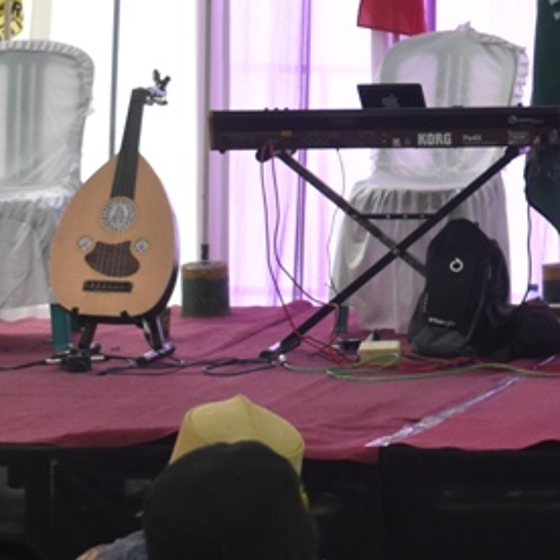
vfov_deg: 9.6
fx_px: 3294
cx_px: 655
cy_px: -64
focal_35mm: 180
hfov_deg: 9.6
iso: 640
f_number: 4.8
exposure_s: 1/125
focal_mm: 38
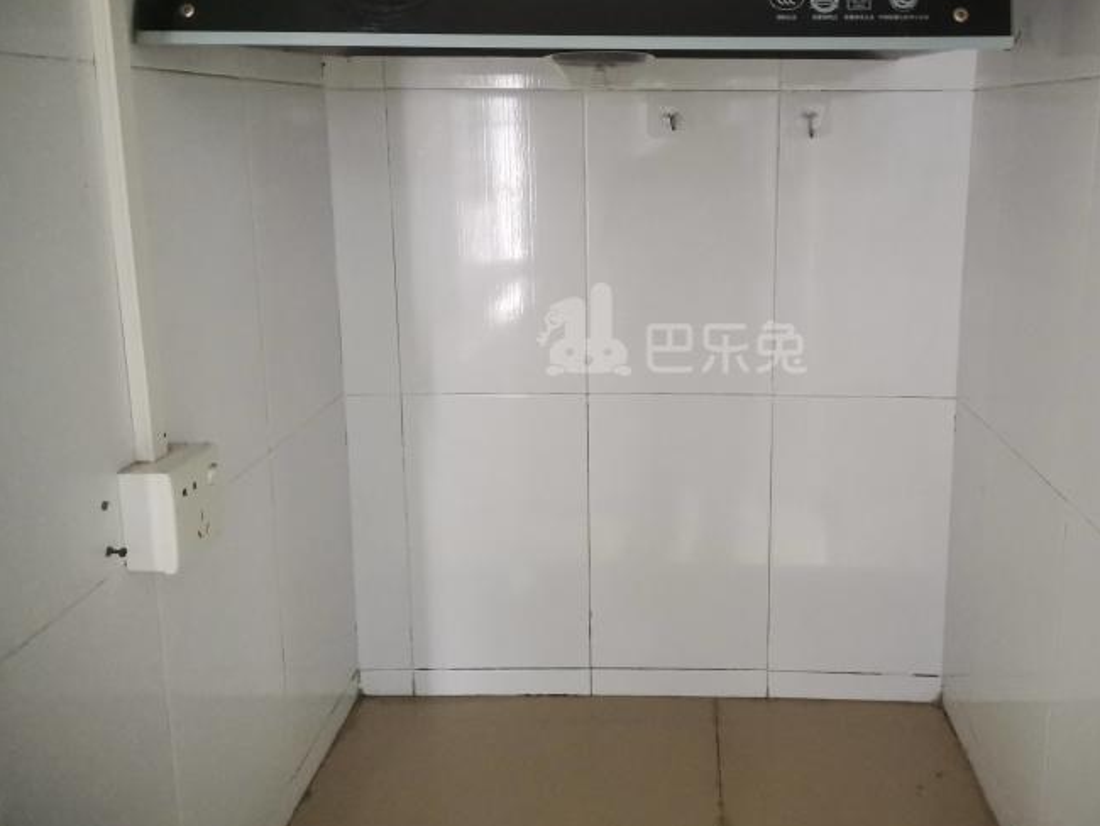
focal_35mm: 32
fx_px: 1017
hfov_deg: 56.3
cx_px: 672
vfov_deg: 44.0
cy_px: 330
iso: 800
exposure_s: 1/33.3
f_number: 1.8
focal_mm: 4.75
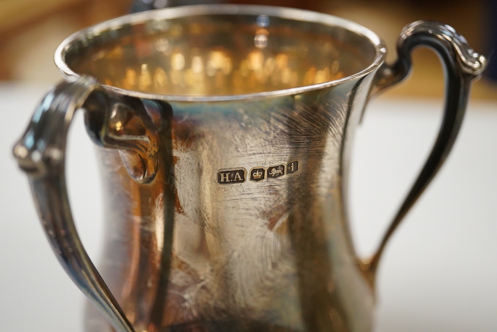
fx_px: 621
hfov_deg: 43.6
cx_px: 248
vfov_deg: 29.9
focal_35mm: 45
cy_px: 166
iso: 2500
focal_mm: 30
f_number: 3.5
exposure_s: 1/500
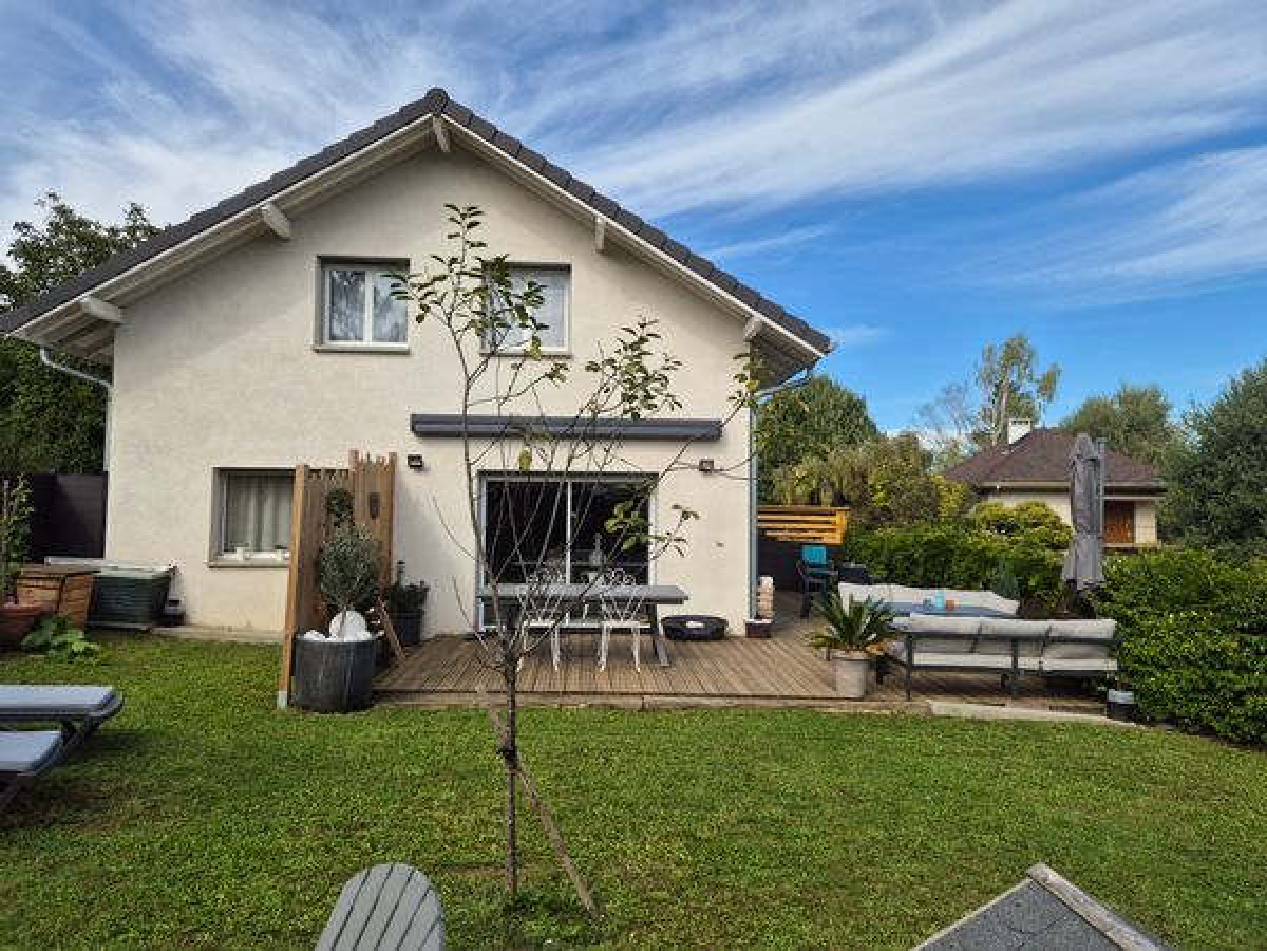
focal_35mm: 23
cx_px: 634
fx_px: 842
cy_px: 476
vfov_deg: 58.9
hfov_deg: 73.9
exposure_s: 1/1832
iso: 25
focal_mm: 5.4
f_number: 1.8
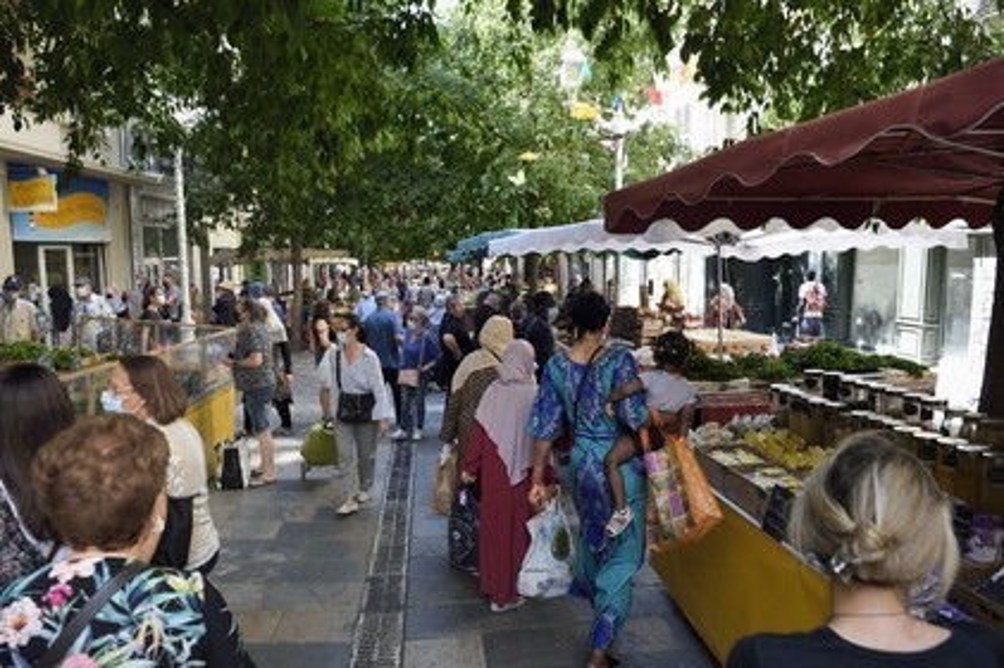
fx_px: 669
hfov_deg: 73.8
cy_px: 334
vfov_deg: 53.1
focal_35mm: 24
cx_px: 502
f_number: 7.1
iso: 200
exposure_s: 1/100
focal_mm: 24
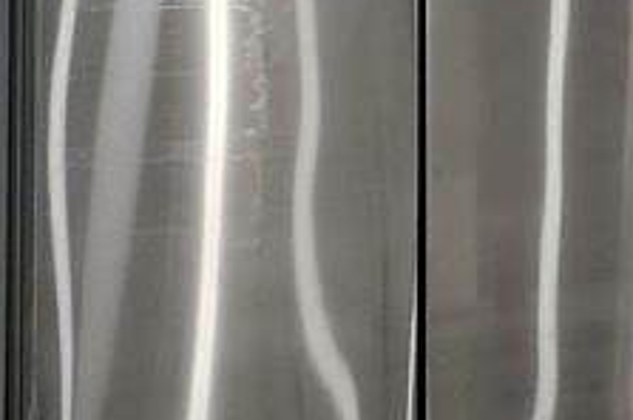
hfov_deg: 14.8
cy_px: 11
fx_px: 1931
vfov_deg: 12.3
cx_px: 1317
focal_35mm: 110
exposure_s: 1/120
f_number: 1.8
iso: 250
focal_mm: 6.4
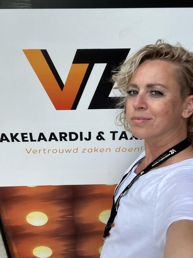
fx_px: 223
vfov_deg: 60.0
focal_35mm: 30
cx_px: 96
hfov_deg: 46.8
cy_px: 129
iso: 100
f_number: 2.2
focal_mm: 2.71
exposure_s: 1/116
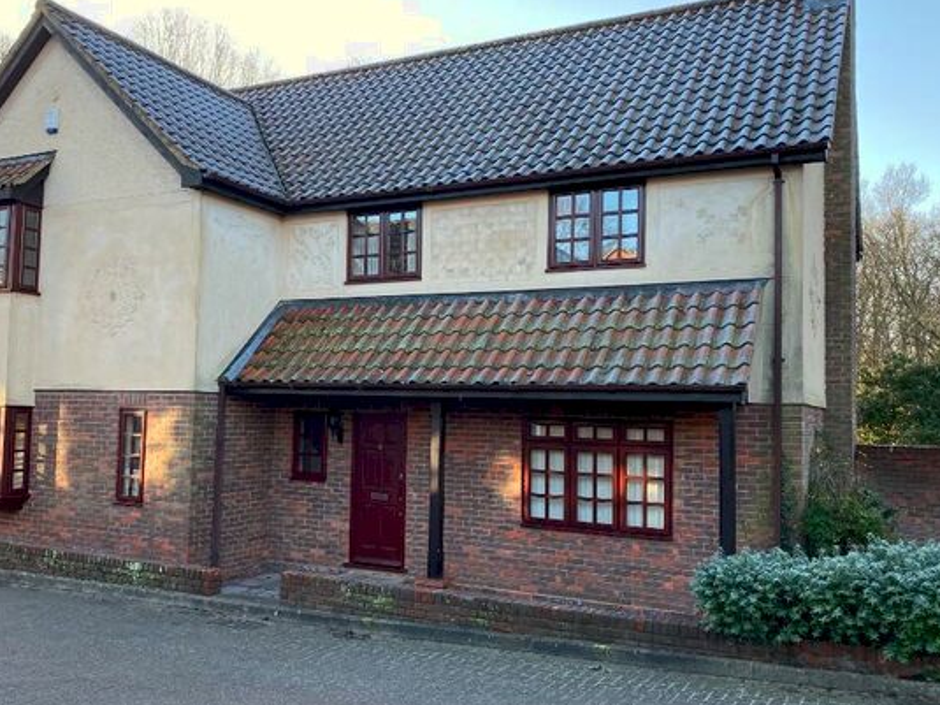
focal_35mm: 34
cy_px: 363
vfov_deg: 41.8
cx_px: 383
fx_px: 923
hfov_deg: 53.6
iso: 32
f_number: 1.8
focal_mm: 4.25
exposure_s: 1/259
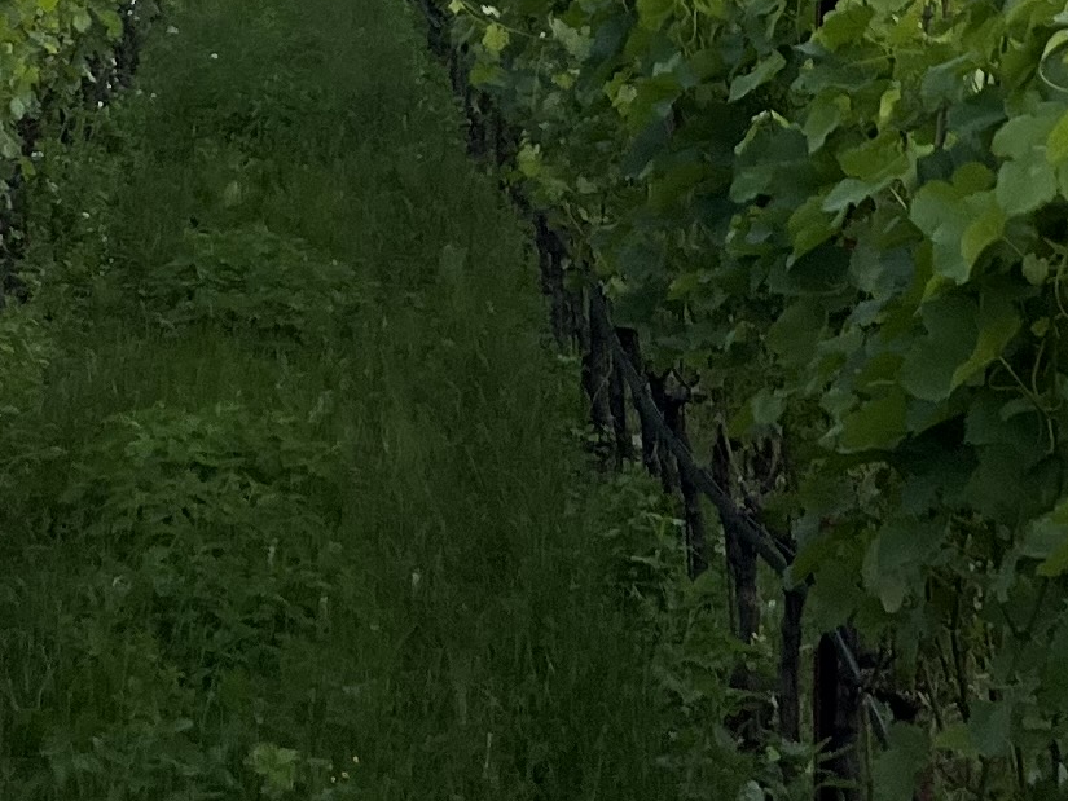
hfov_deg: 15.4
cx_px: 818
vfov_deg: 10.4
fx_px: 3919
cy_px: -998
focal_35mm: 127
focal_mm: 5.1
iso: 40
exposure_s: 1/122
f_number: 1.6
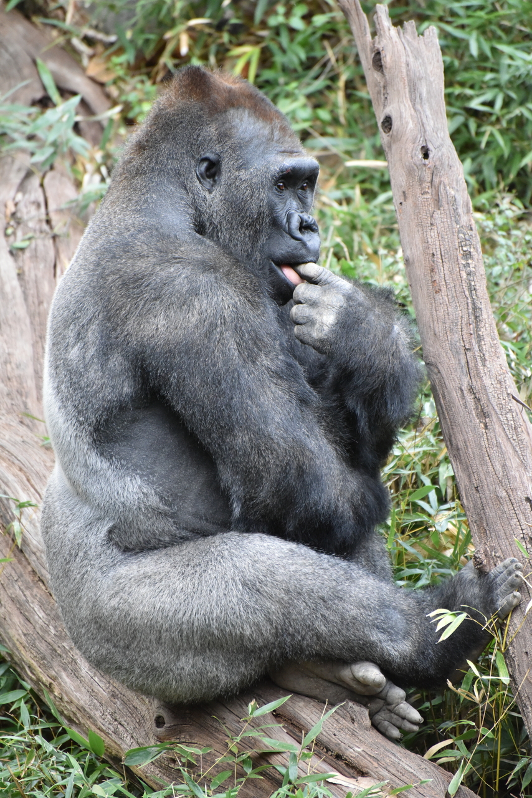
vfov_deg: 7.9
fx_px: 5760
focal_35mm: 260
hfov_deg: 5.3
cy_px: 399
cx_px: 266
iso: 5000
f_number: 5.6
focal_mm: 260
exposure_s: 1/640
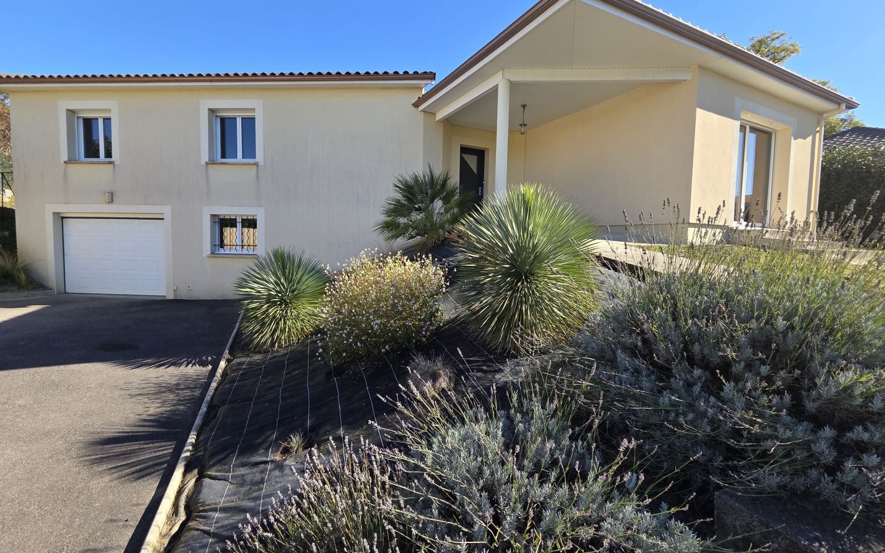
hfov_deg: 105.3
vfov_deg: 78.6
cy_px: 262
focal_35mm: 14
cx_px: 442
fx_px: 338
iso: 50
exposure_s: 1/799
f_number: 2.2
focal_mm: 2.2
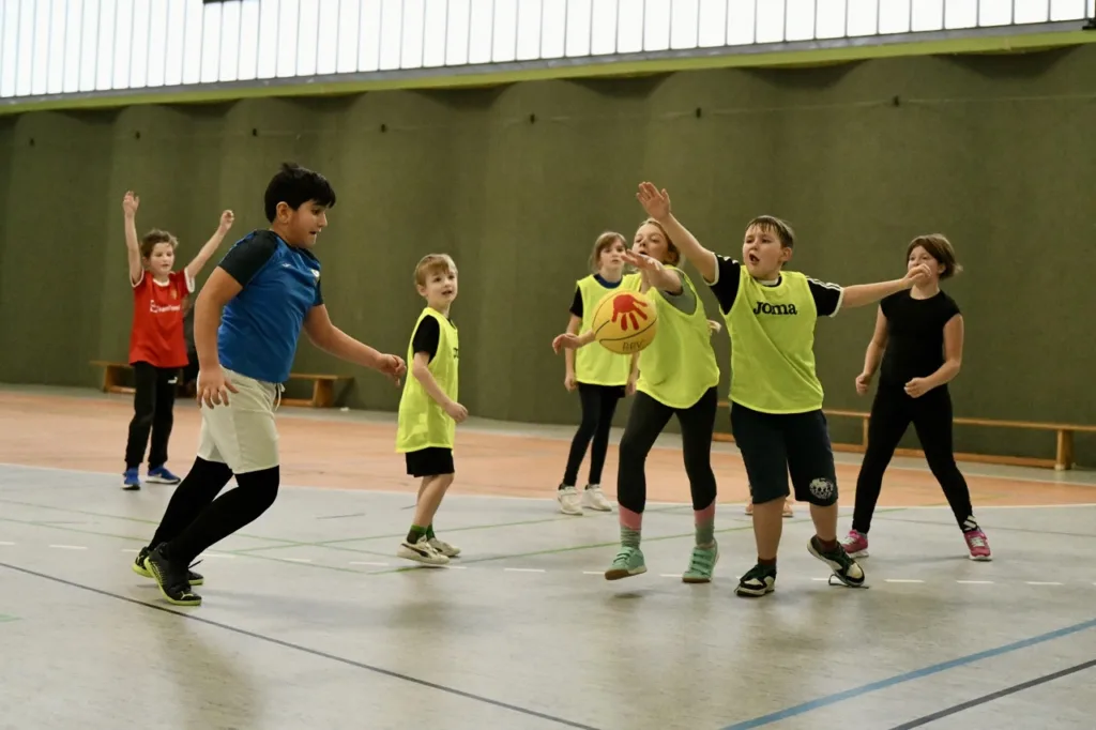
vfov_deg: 29.8
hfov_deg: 43.6
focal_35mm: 45
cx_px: 548
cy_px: 365
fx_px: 1369
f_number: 2.8
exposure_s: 1/1600
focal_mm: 45
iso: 11400
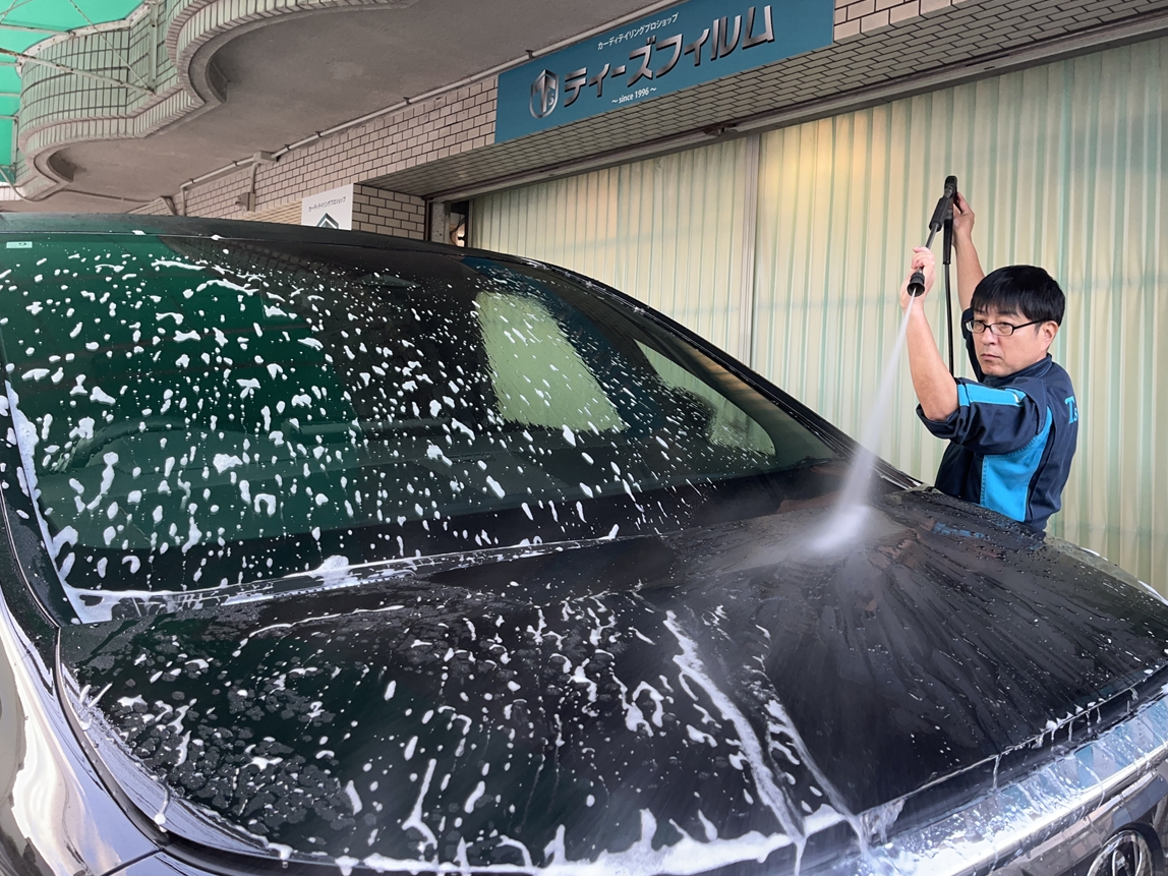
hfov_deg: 61.6
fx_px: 979
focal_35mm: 29
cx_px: 619
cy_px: 392
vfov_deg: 48.1
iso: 125
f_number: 1.6
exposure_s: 1/120
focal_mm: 5.1
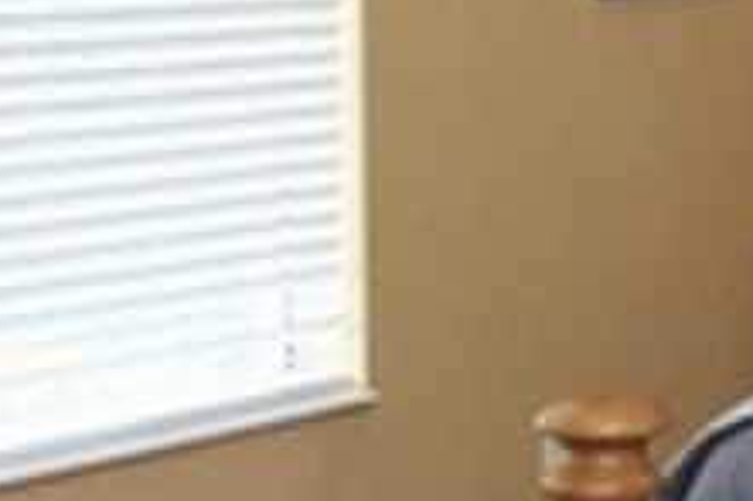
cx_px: 1063
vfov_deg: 9.8
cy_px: -31
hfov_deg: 14.0
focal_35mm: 139
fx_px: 2905
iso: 500
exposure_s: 1/50
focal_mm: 24
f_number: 8
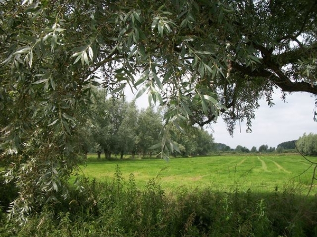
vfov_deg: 44.2
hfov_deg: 56.8
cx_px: 158
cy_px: 118
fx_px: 293
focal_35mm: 32
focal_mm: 5.7
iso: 80
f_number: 8.8
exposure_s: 1/125
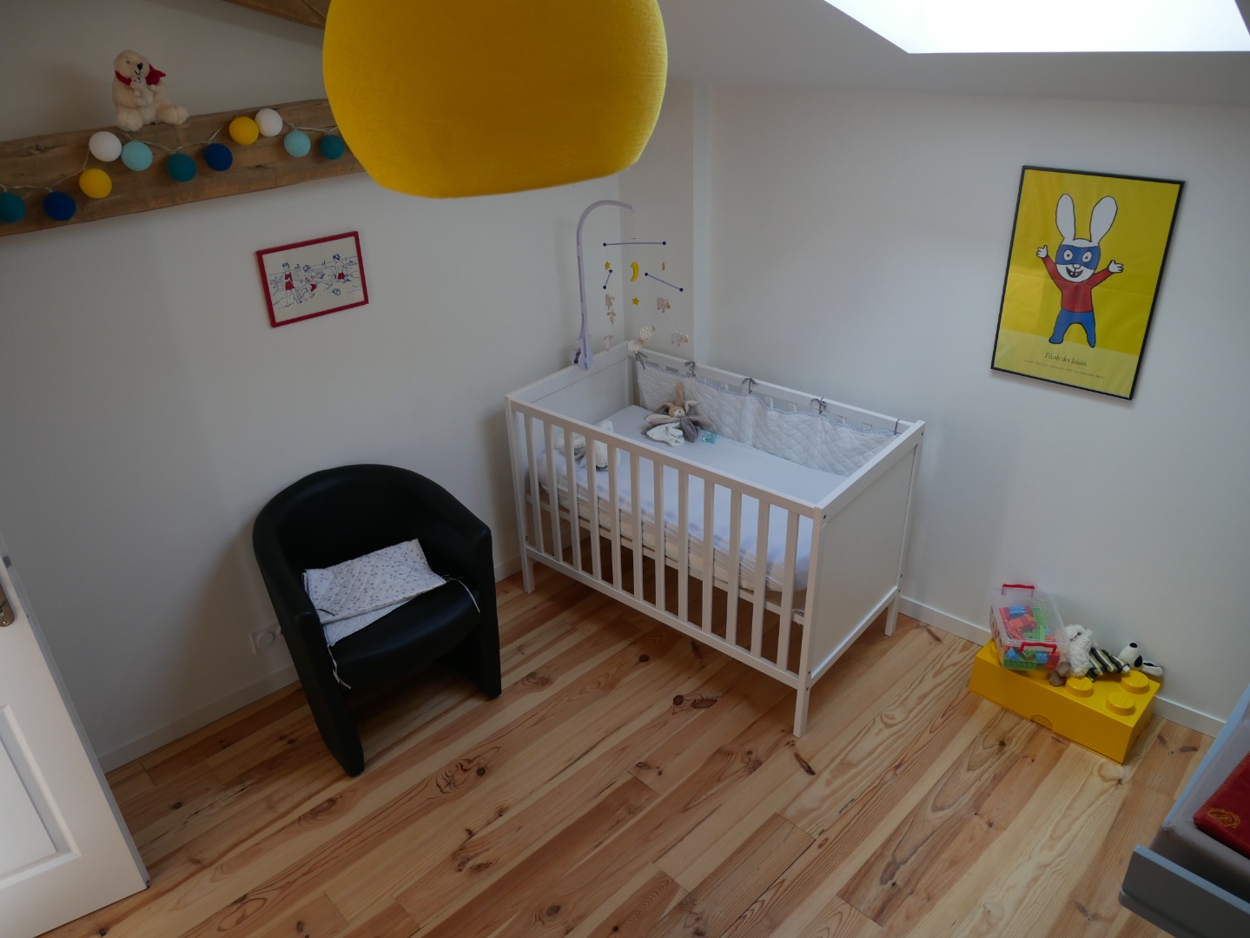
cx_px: 625
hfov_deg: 71.6
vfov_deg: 56.8
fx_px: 867
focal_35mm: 24
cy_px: 469
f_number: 3.5
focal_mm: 12
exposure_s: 1/60
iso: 200
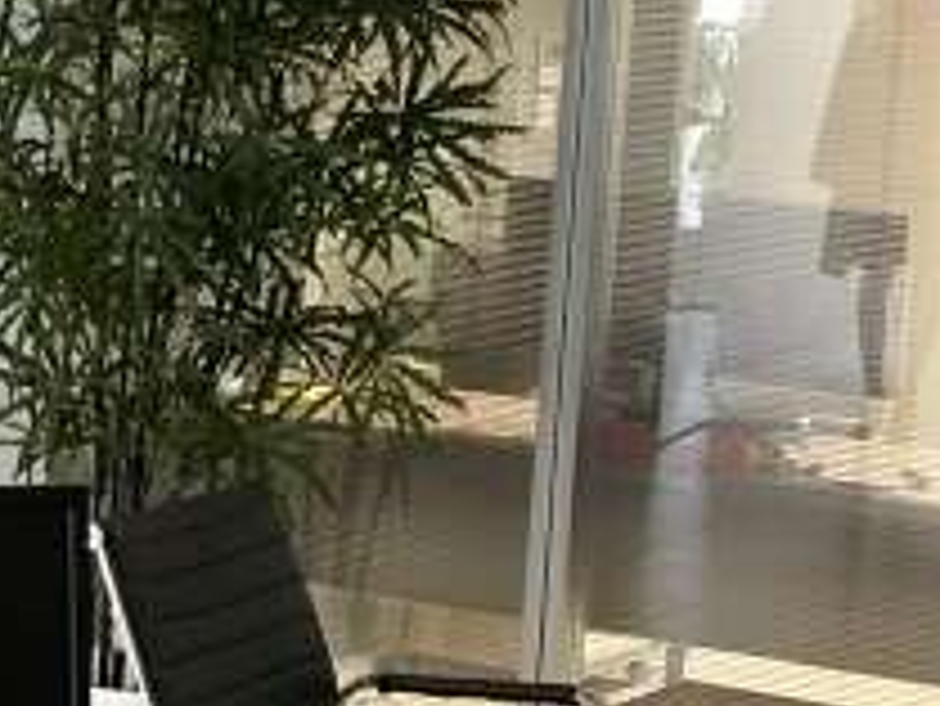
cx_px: -666
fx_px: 3722
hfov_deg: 13.2
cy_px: 279
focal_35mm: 137
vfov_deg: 10.8
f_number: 1.8
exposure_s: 1/15
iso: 64
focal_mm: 4
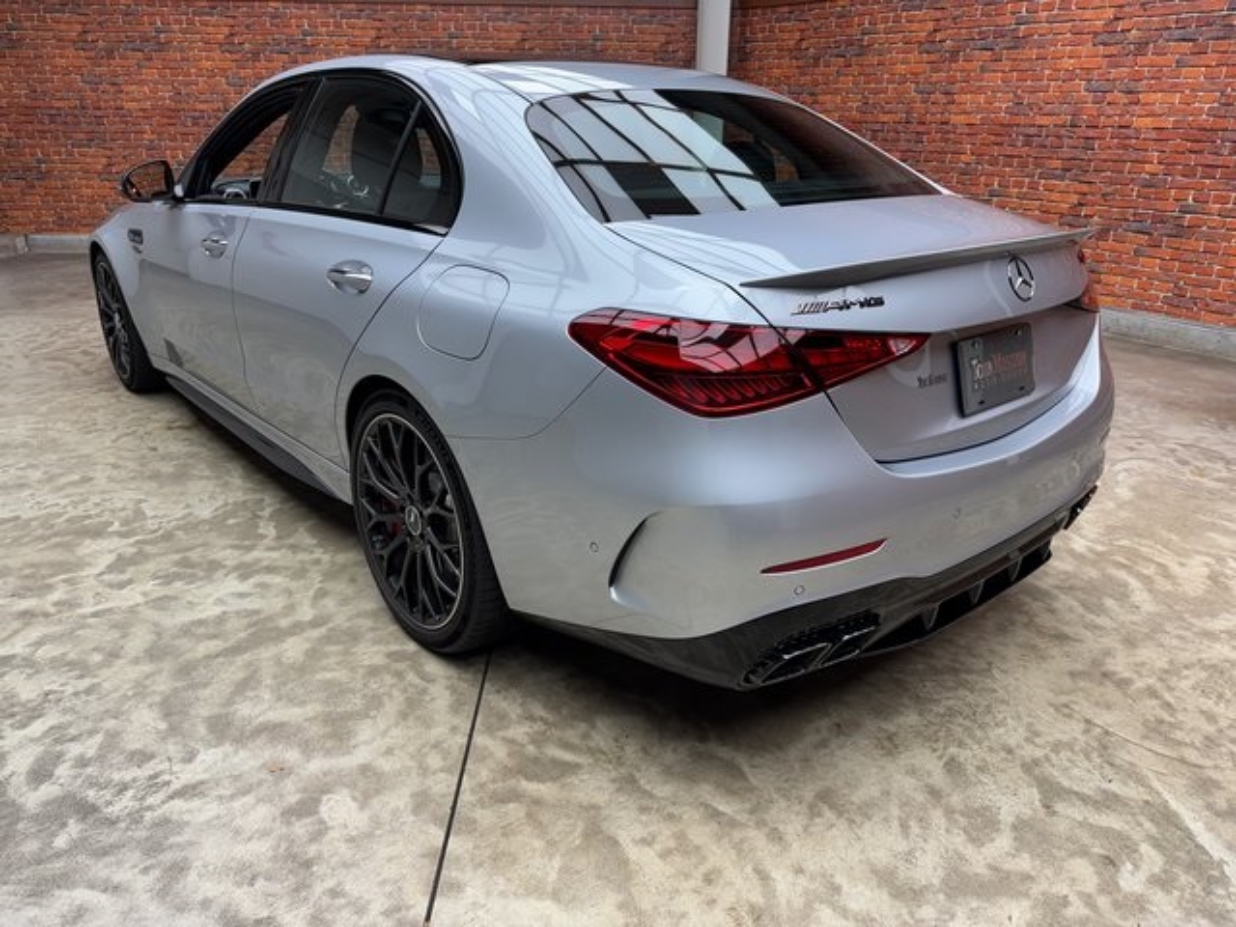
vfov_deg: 56.8
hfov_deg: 71.6
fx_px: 857
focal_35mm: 24
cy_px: 464
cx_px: 618
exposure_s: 1/151
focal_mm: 6.76
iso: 64
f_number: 1.78
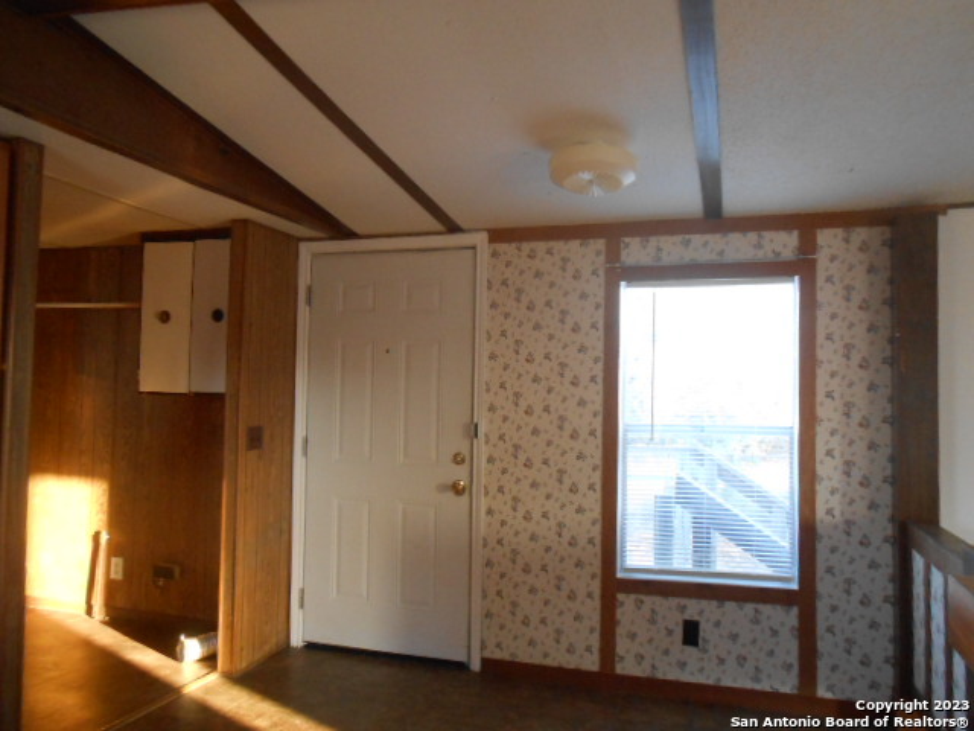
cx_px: 487
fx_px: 732
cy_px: 366
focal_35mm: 26
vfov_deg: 53.1
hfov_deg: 67.3
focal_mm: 4.6
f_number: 3.5
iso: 400
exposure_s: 1/30
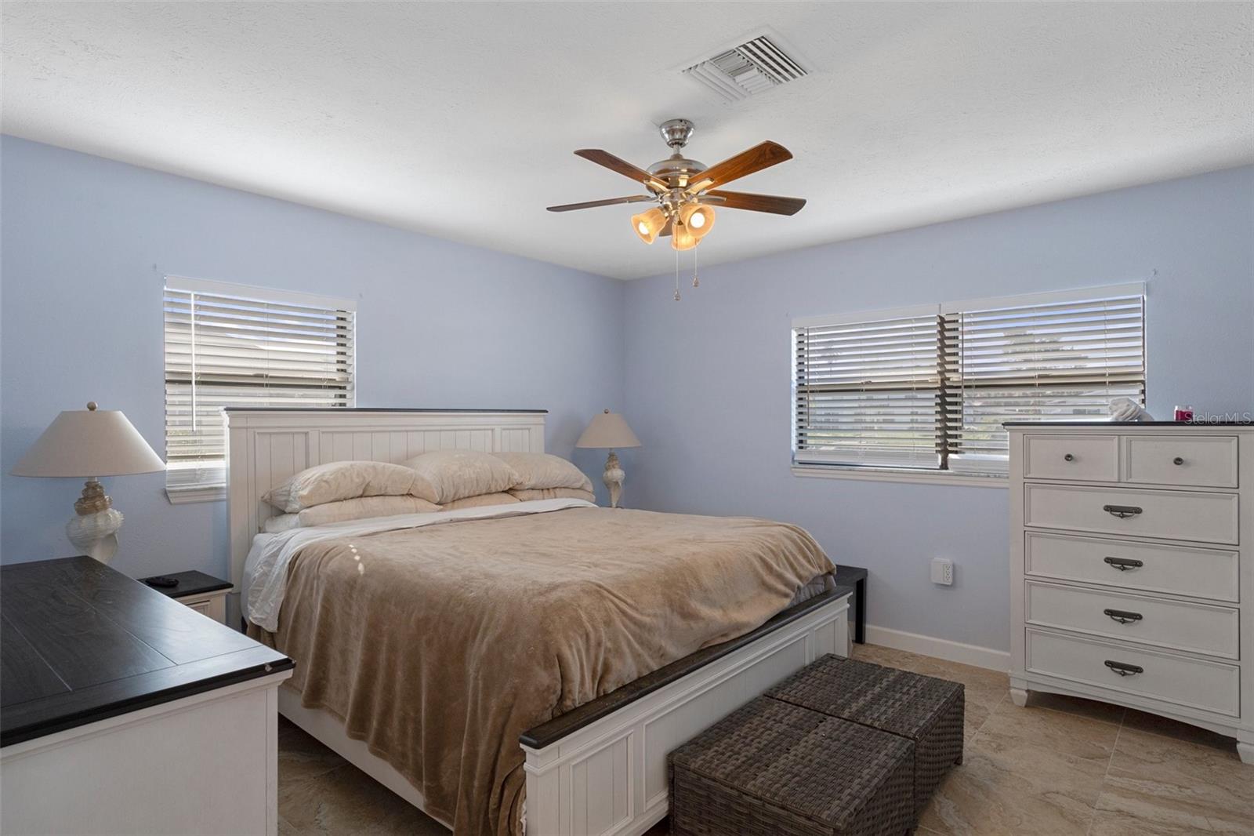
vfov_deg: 67.4
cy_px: 418
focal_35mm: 18
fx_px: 627
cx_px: 627
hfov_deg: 90.0
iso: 320
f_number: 8
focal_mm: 12
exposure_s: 1/10
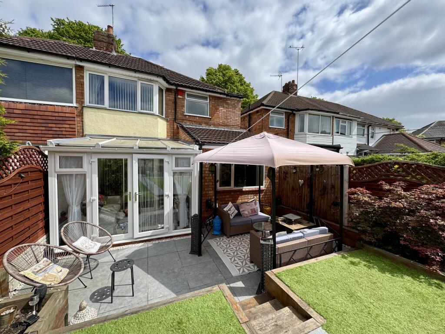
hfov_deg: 102.1
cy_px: 167
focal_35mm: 14
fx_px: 180
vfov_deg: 85.7
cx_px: 222
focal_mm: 2.22
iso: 40
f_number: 2.2
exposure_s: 1/1927
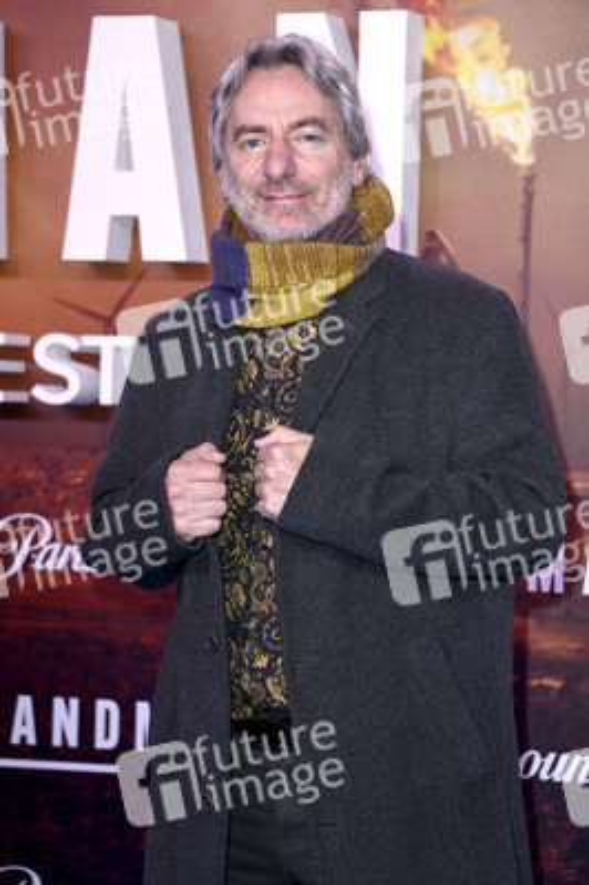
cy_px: 442
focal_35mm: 105
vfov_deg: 19.5
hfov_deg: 13.0
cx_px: 294
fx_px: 2581
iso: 320
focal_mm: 105
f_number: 5.6
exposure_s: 1/200
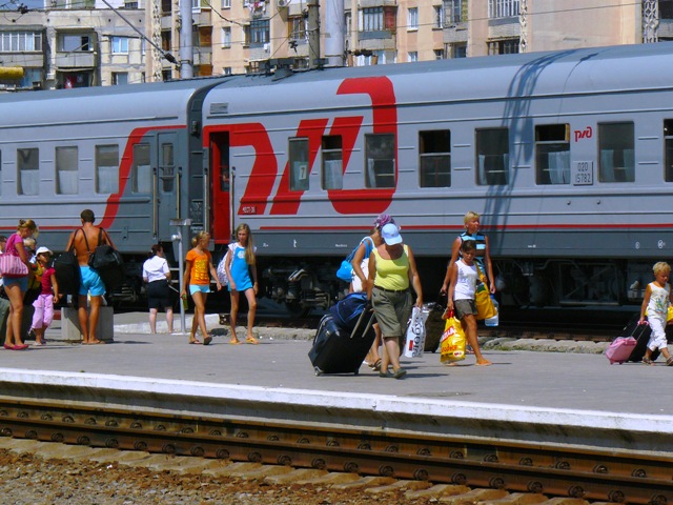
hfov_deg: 9.7
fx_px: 3986
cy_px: 252
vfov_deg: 7.2
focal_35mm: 205
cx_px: 336
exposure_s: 1/640
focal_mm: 34.2
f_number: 8
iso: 100
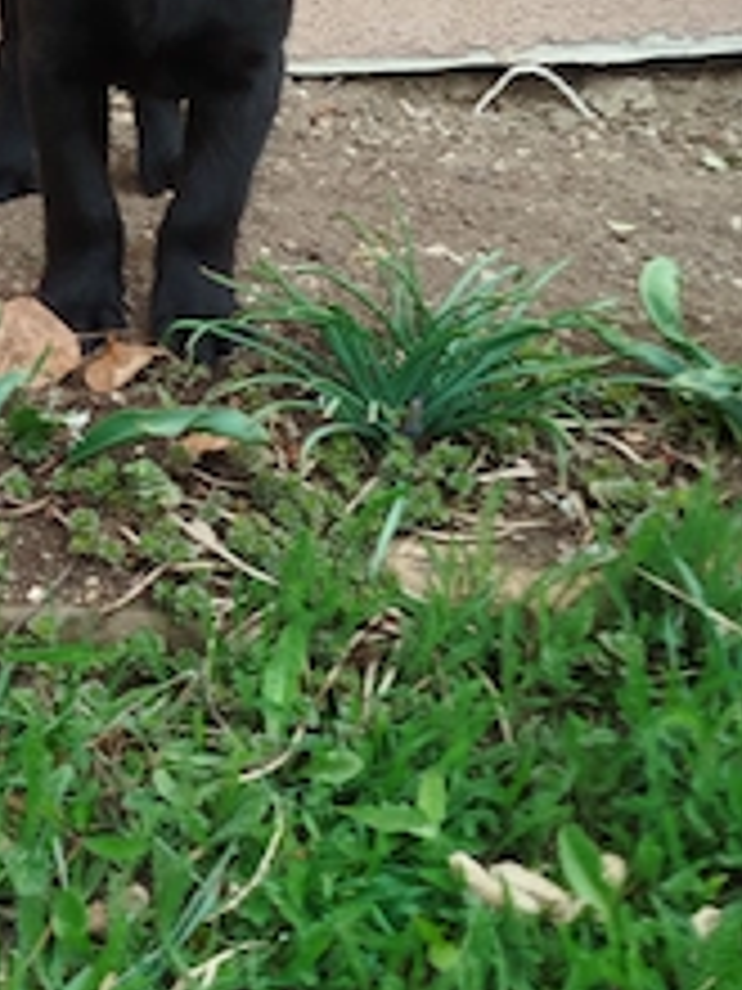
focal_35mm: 82
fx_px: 2344
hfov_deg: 17.7
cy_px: 202
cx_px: 72
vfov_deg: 23.5
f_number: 1.7
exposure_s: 1/100
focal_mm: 5.31
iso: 50
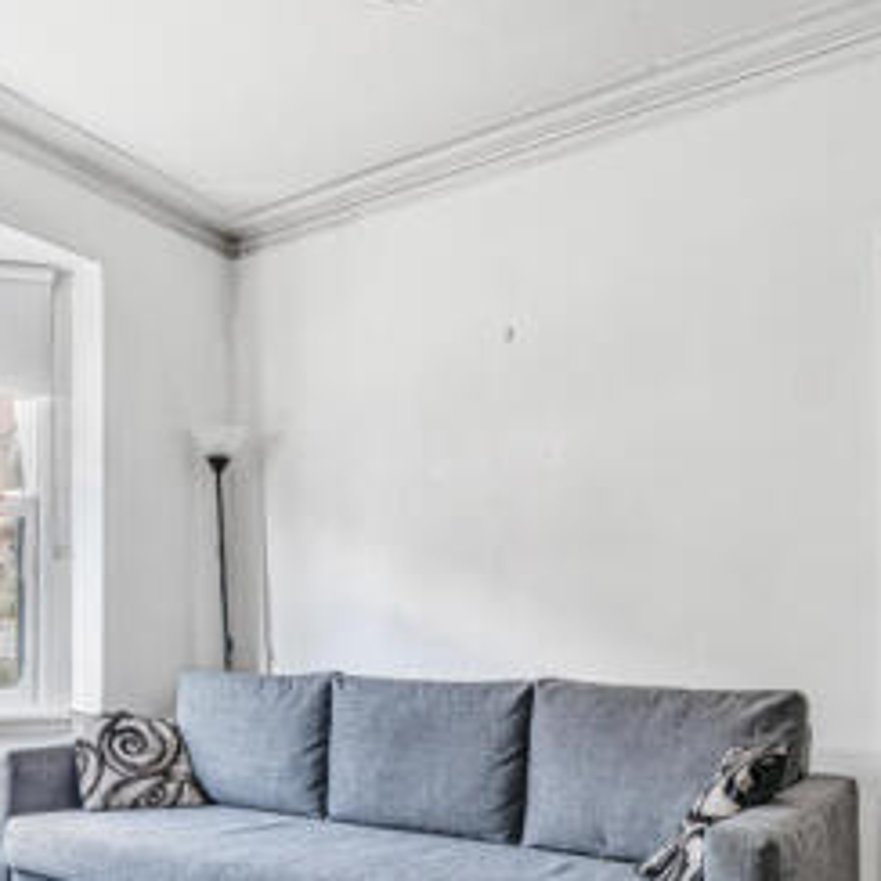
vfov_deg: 48.9
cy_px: 670
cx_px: 334
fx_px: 921
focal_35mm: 32
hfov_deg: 50.6
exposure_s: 1/3
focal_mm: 14
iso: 100
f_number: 8
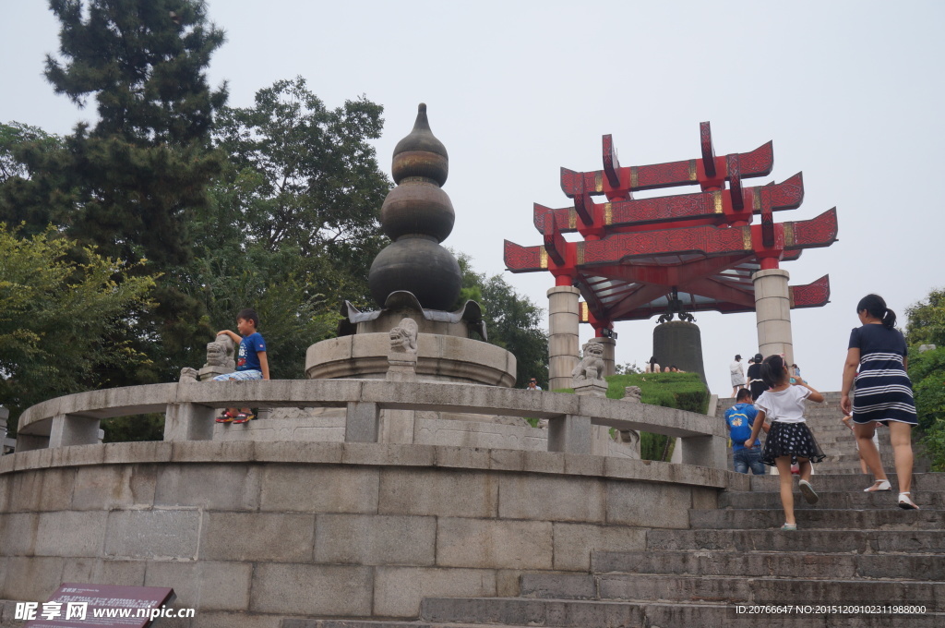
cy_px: 314
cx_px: 472
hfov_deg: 55.2
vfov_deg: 38.3
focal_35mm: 34
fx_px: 904
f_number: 10
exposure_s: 1/125
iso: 200
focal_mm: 23
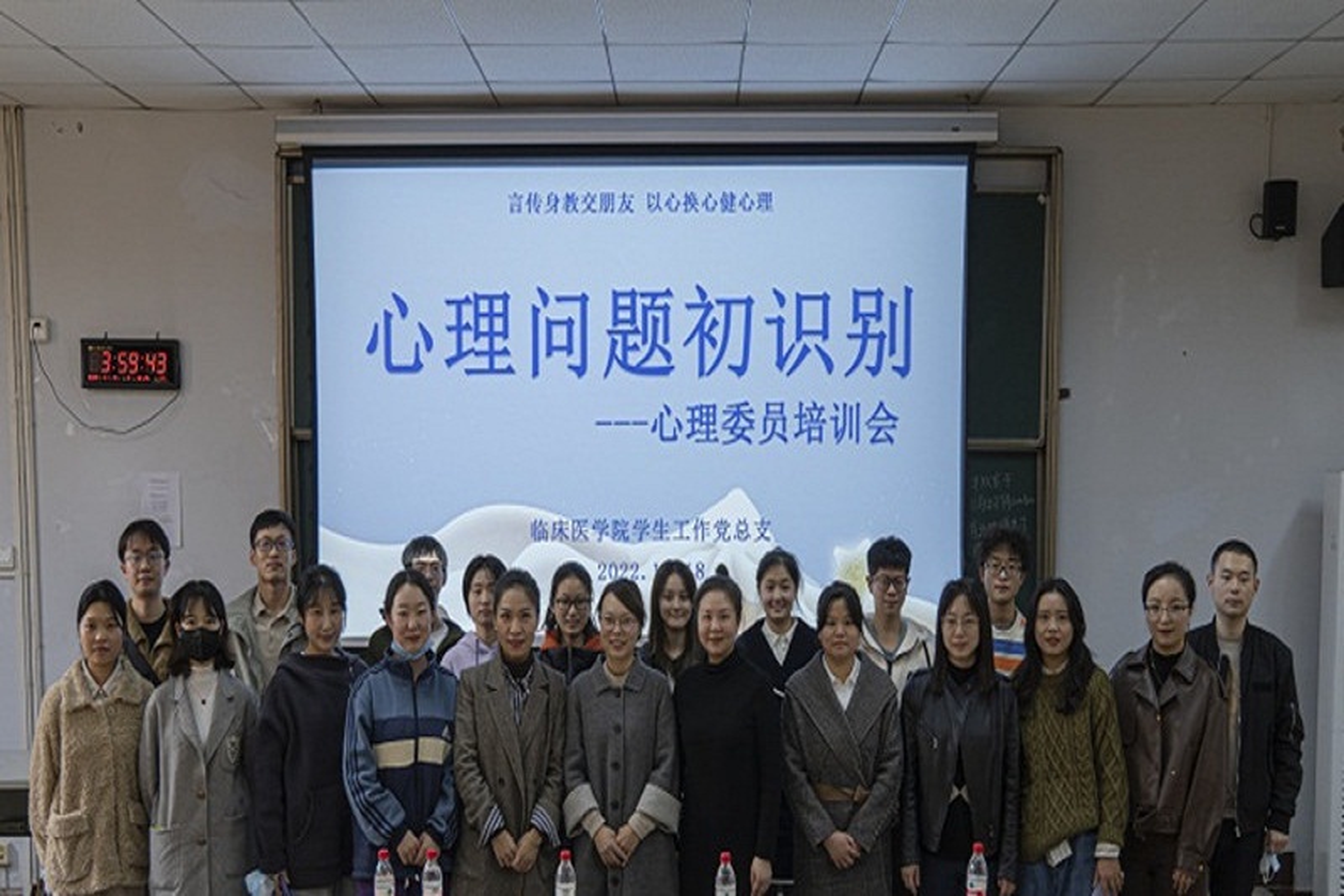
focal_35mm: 33
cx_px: 672
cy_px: 448
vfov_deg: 40.0
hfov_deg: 57.2
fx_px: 1232
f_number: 2.8
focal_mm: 22
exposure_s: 1/40
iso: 200
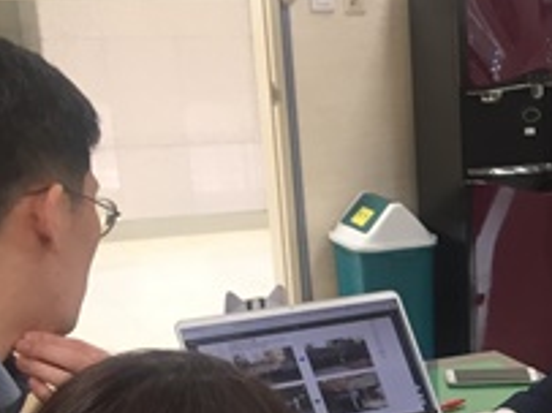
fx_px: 1482
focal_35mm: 93
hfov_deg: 19.8
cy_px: 568
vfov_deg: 15.0
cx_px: 661
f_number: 2.2
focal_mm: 4.15
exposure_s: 1/40
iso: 40
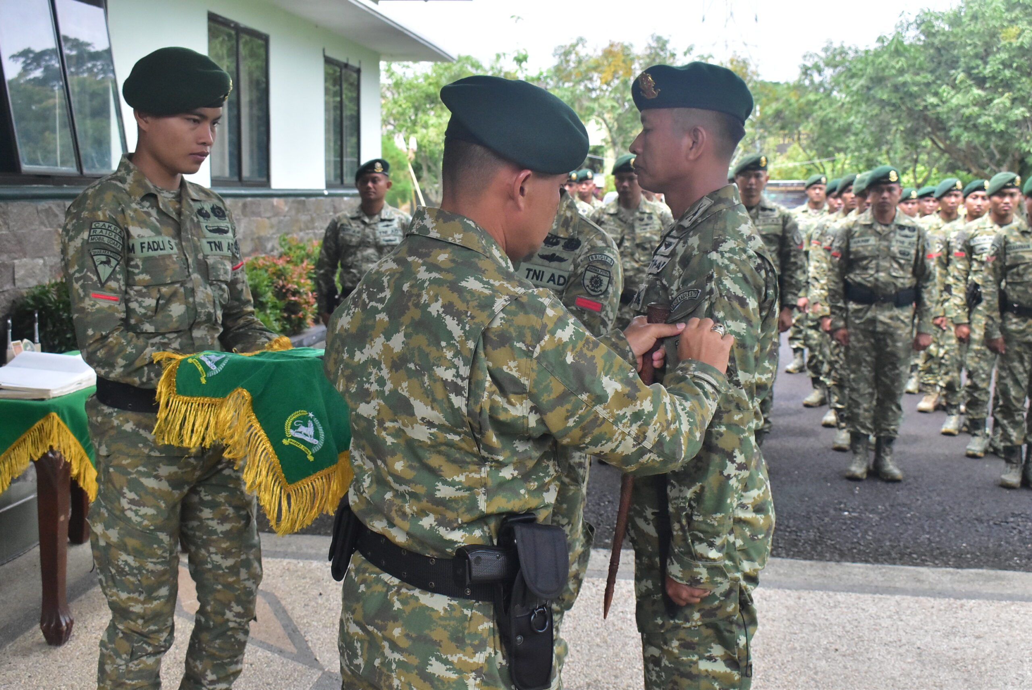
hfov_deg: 46.4
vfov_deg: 31.9
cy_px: 345
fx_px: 1205
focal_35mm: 42
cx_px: 516
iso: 1600
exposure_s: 1/1600
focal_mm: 28
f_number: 8
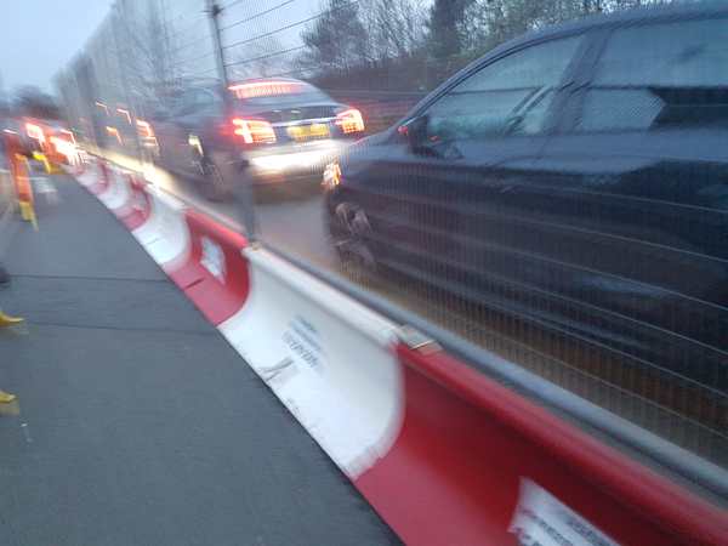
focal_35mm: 26
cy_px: 273
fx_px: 547
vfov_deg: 53.1
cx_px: 364
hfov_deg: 67.3
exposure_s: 1/17
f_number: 1.7
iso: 200
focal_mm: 4.2
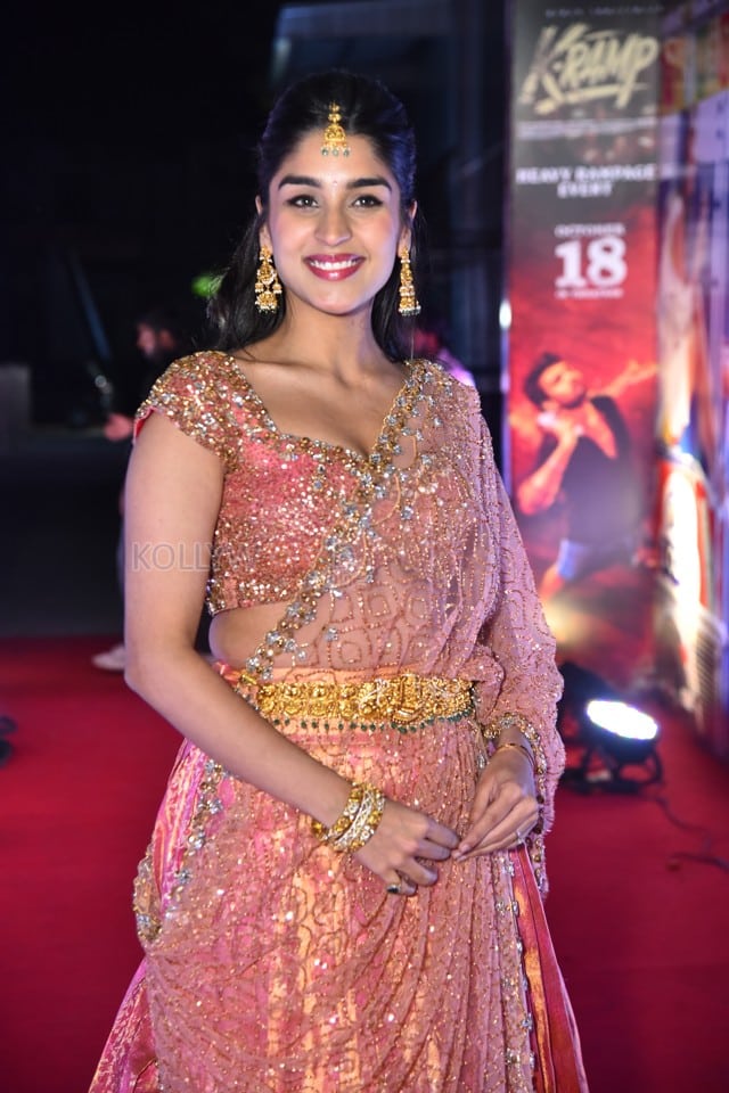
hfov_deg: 18.2
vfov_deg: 27.0
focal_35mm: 75
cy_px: 546
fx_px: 2278
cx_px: 364
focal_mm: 75
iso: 2000
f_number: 4
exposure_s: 1/125
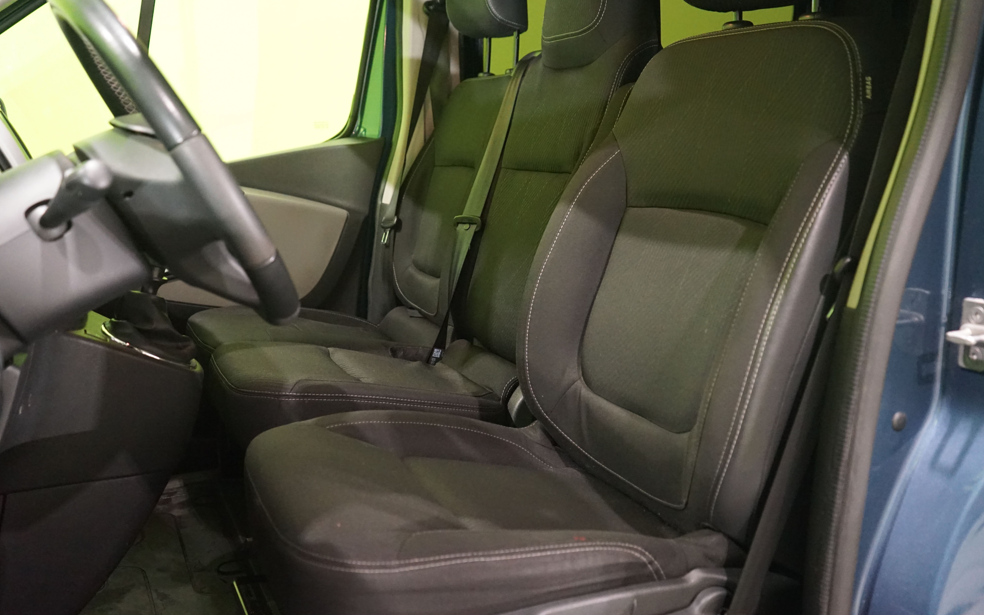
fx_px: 939
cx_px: 493
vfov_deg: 36.3
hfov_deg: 55.3
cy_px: 309
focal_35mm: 35
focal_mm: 34
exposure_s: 1/50
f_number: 4
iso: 6400
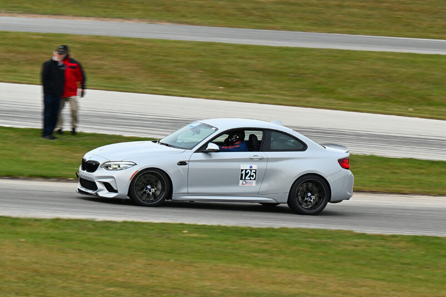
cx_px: 187
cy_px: 119
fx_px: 4759
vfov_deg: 3.6
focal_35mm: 384
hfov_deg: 5.4
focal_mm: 200
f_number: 9
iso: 400
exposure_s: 1/160
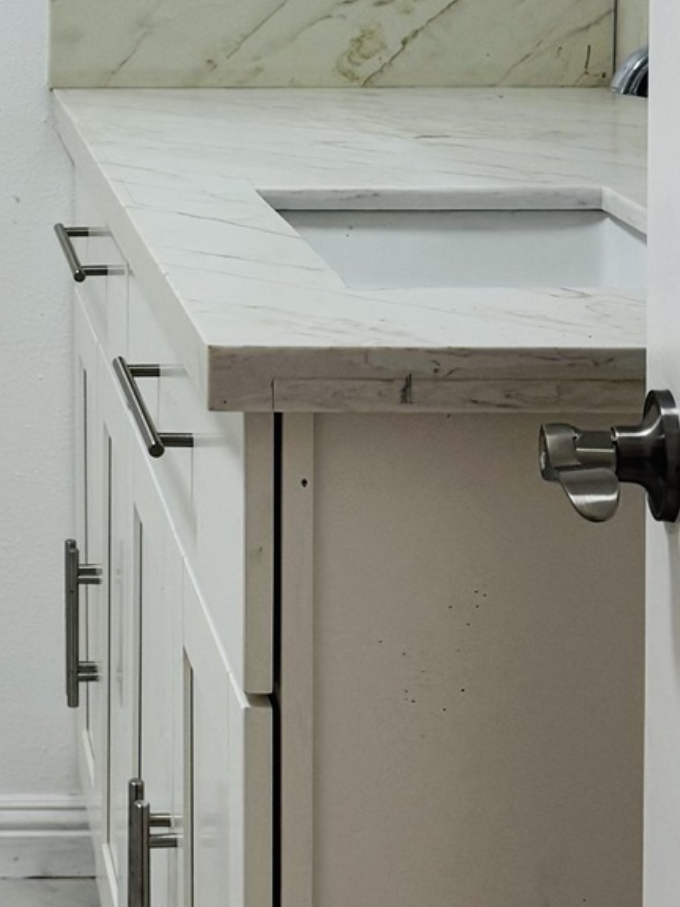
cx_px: -31
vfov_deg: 19.7
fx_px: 2514
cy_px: -61
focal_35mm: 96
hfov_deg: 15.1
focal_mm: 6.76
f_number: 1.78
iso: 100
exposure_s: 1/120
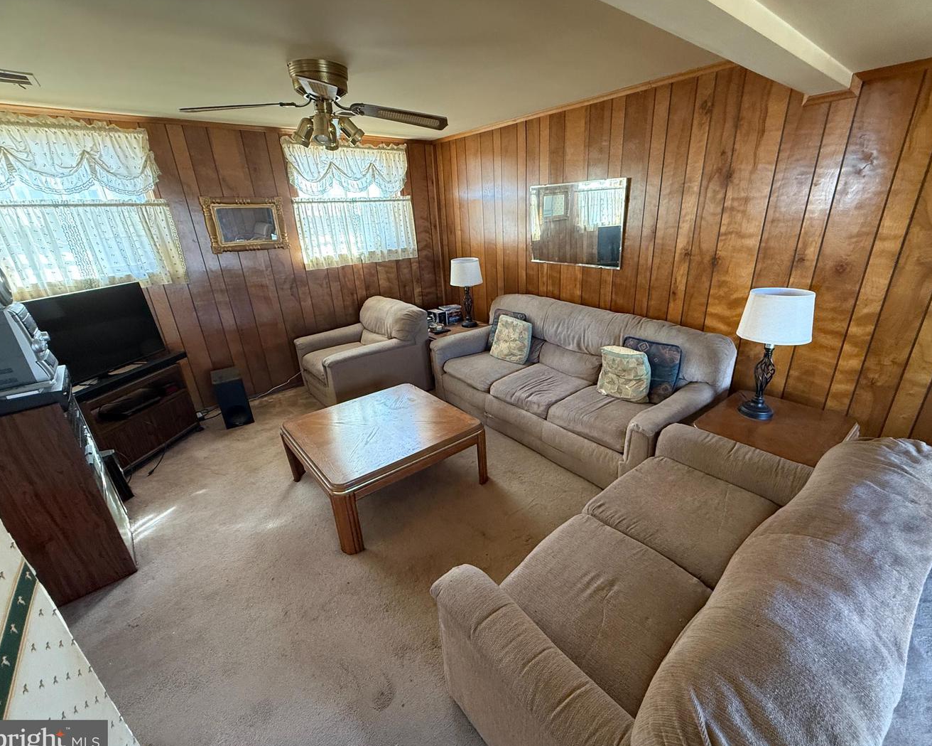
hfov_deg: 96.7
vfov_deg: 84.0
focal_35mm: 15
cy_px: 377
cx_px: 494
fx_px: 414
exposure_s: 1/60
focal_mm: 2.22
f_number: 2.2
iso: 500
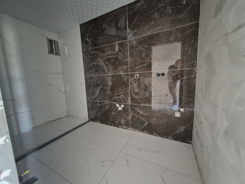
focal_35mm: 13
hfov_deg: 106.2
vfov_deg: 89.9
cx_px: 122
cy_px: 92
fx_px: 92
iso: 1250
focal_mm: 1.74
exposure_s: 1/25
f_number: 2.2
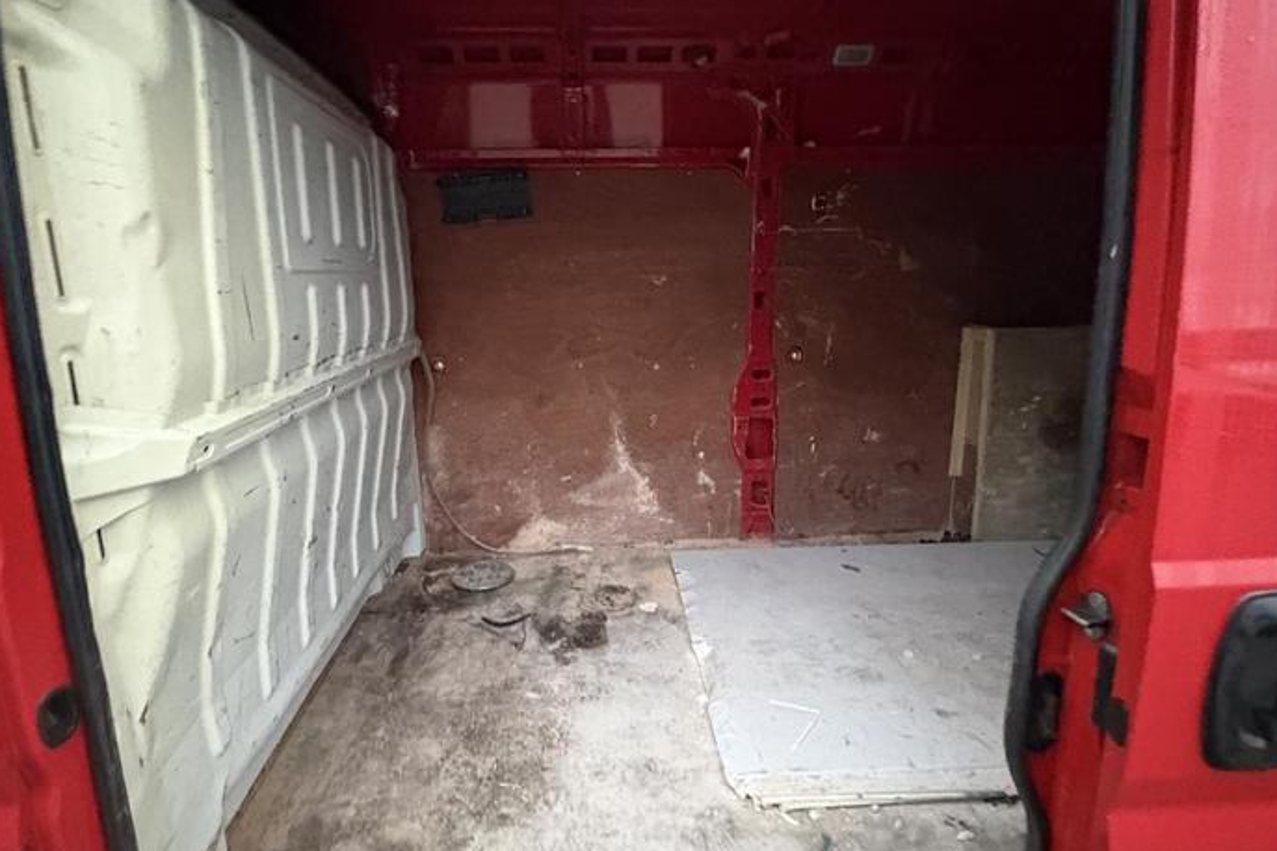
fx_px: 674
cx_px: 615
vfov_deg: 64.5
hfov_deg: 86.9
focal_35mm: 19
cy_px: 414
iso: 1250
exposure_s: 1/30
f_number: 2.2
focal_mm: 2.22
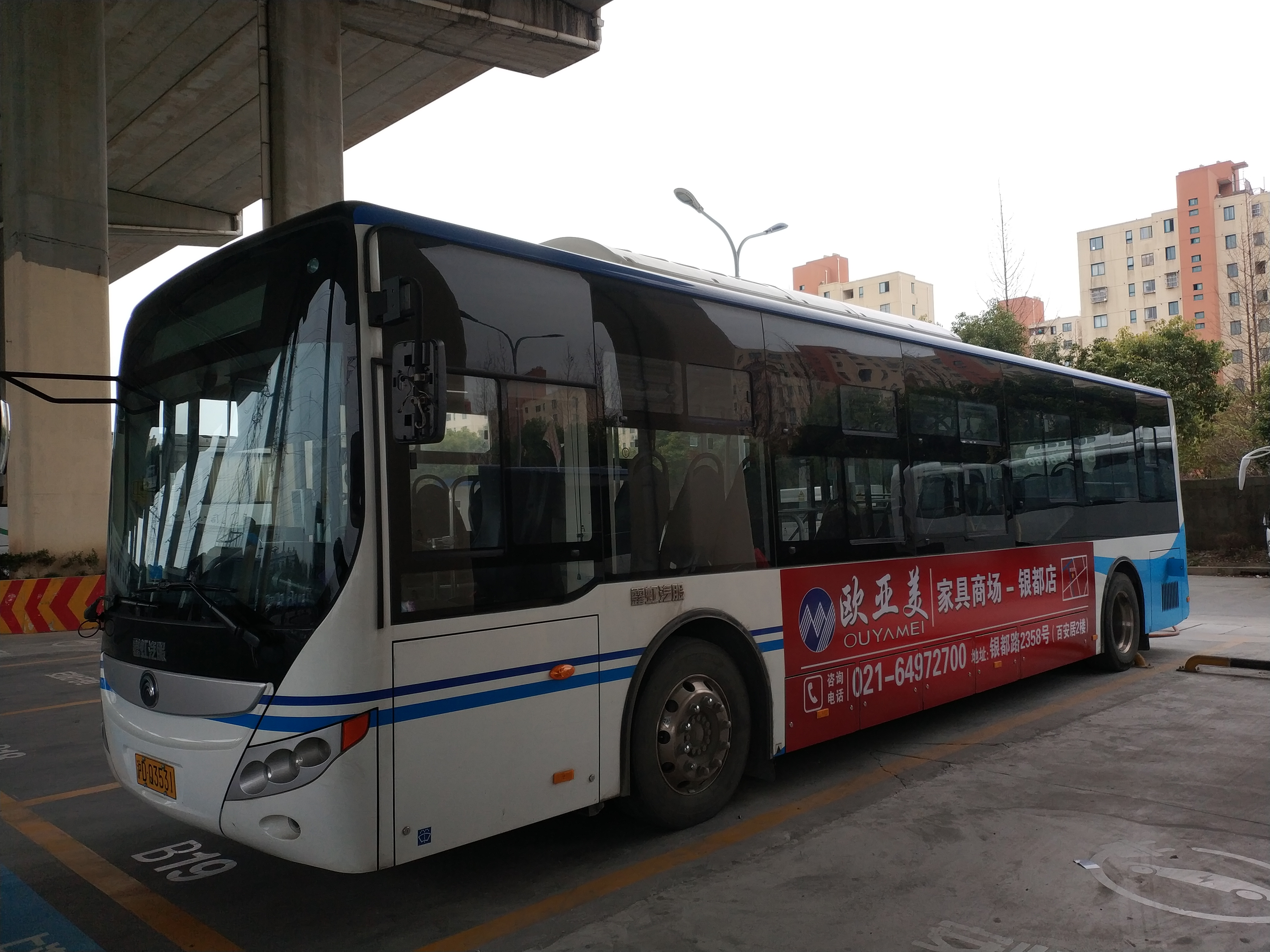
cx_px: 635
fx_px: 1174
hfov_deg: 56.8
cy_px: 476
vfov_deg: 44.2
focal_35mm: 32
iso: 126
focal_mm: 4.5
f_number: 2
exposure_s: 1/301
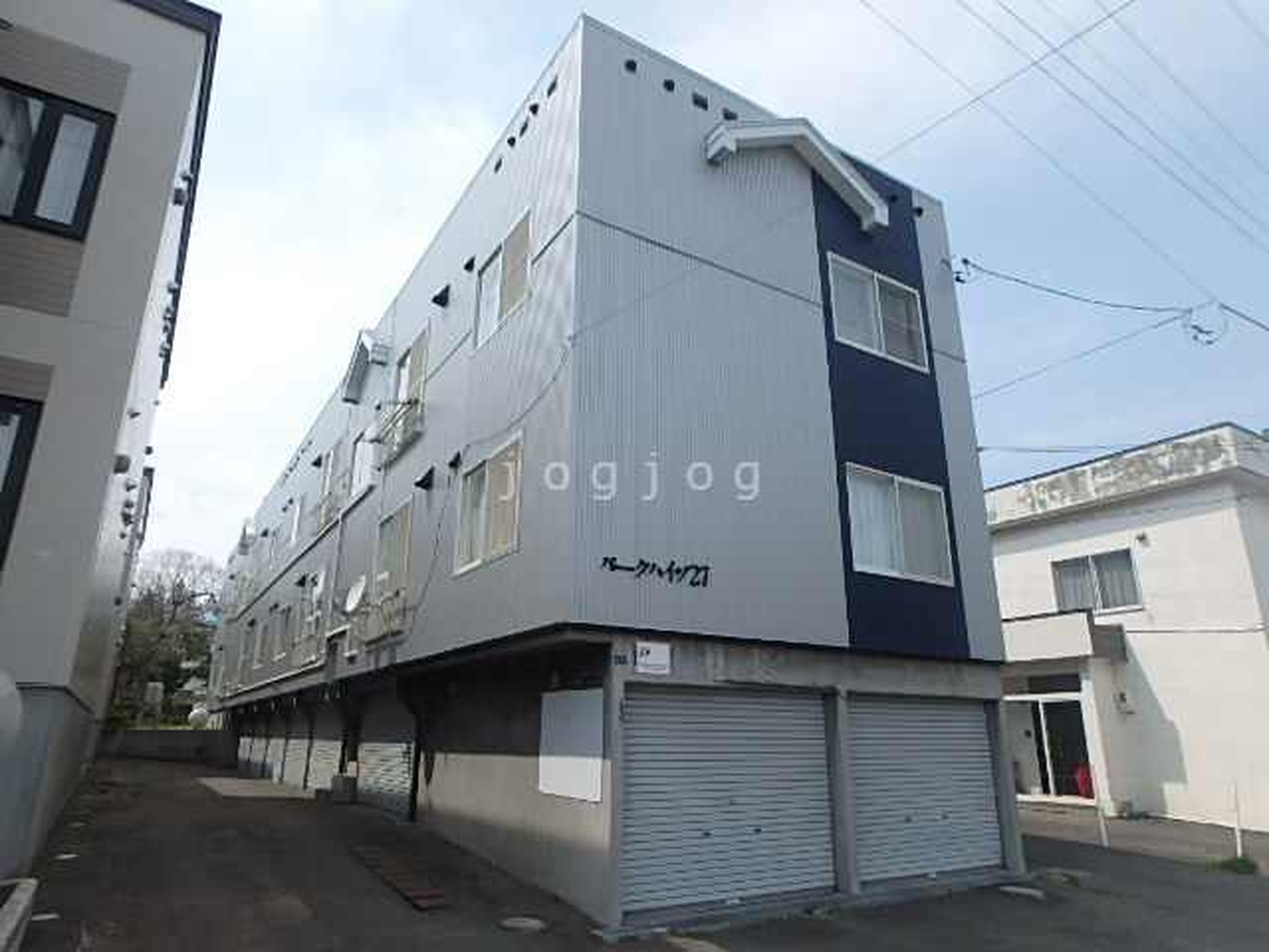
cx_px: 634
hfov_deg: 79.0
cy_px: 476
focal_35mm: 21
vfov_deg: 63.4
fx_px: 770
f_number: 6
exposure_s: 1/500
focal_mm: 3.7
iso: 125
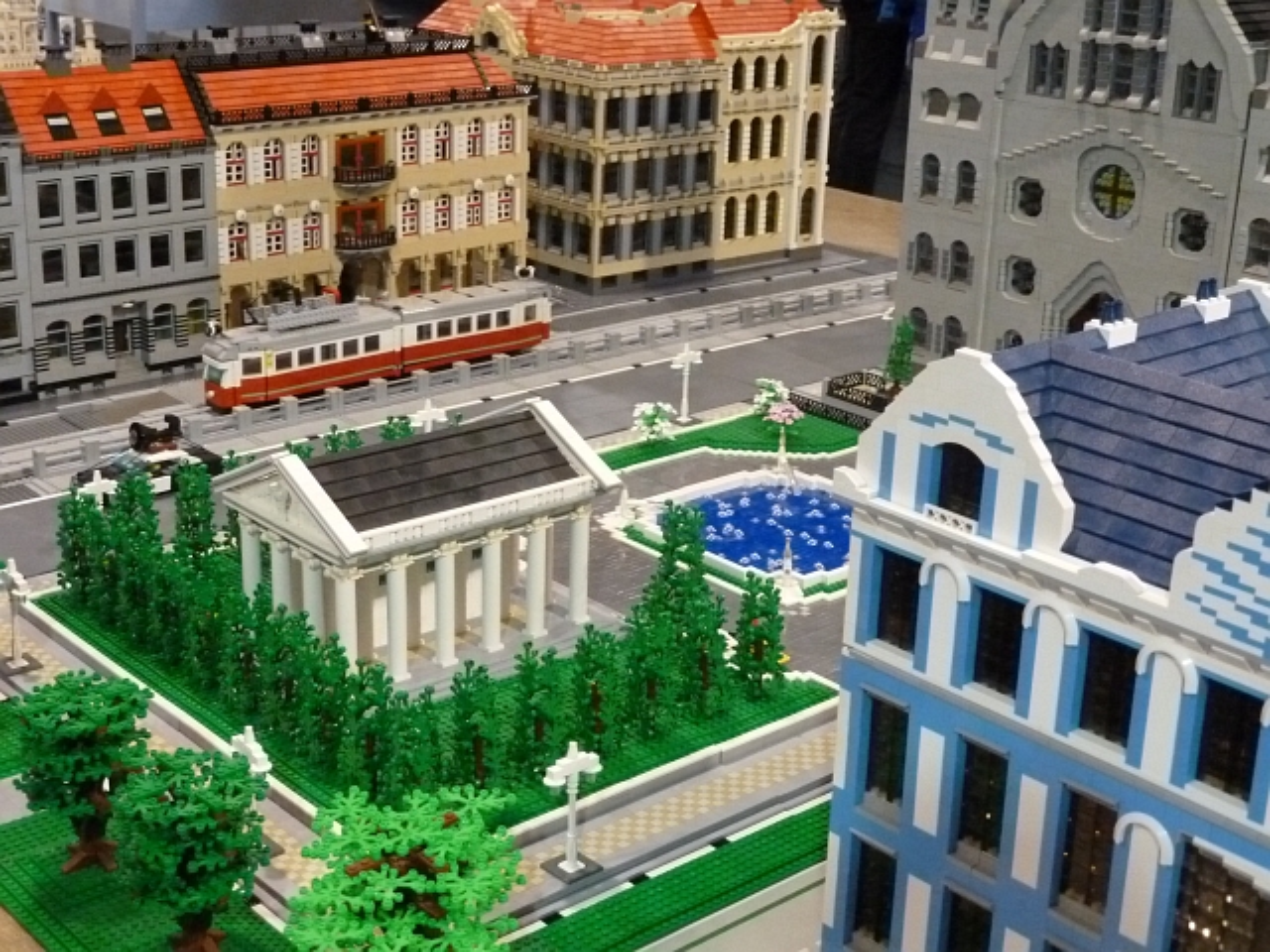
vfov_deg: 28.0
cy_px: 476
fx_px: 1908
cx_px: 635
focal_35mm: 52
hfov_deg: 36.8
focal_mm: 8.5
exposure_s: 1/30
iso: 800
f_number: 3.8
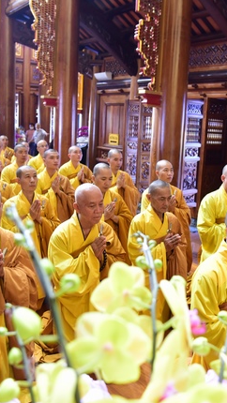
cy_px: 201
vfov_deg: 52.8
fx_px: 406
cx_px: 158
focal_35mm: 38
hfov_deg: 30.9
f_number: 4
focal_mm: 24
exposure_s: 1/40
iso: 1000
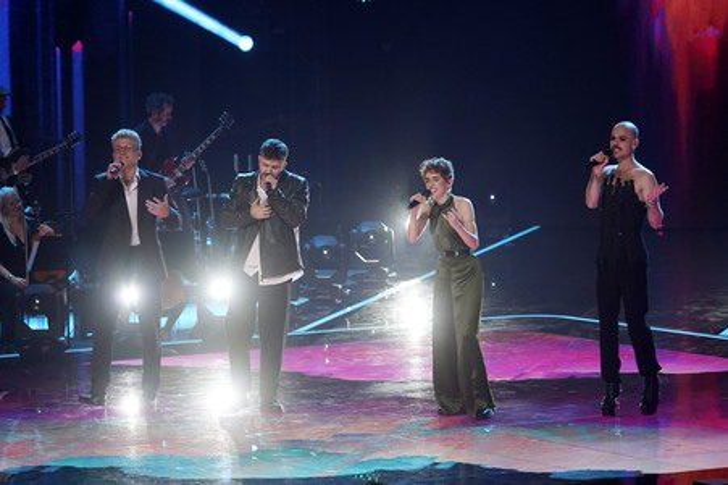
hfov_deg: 10.3
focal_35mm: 200
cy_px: 242
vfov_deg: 6.9
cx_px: 364
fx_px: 4041
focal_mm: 200
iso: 4000
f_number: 5.6
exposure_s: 1/160
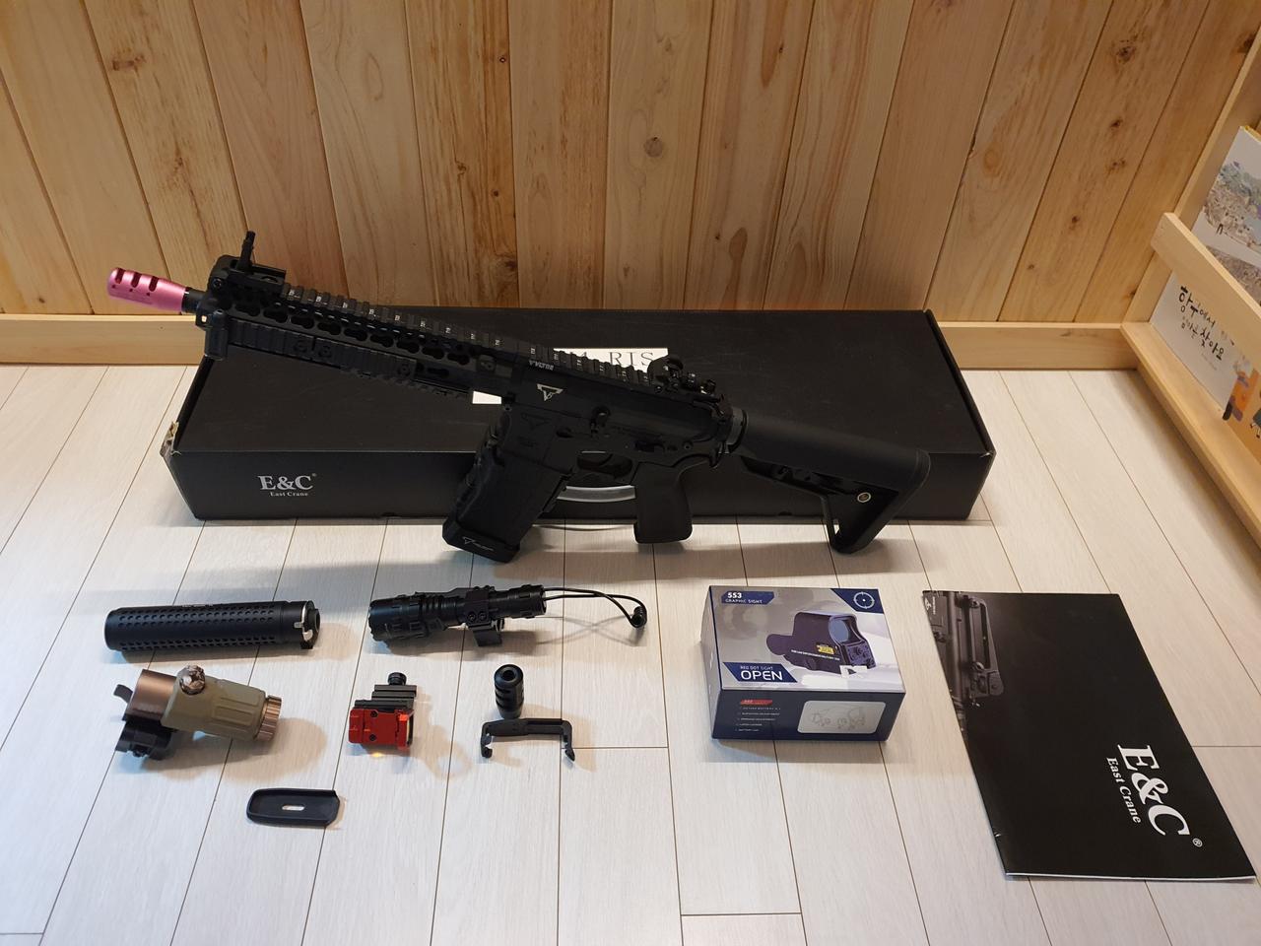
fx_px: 947
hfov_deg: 67.3
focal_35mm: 26
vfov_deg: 53.1
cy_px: 473
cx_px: 630
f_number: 1.5
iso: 320
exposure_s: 1/40
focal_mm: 4.3
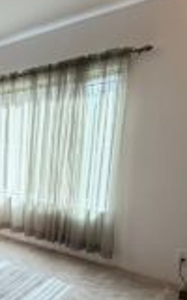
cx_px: -110
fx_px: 302
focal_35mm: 37
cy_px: 195
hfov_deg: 24.5
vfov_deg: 51.9
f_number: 2.2
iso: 200
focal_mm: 2.22
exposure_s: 1/120
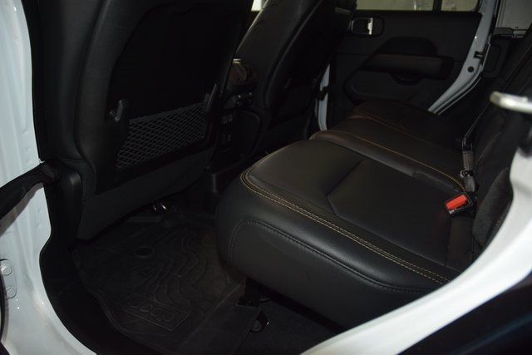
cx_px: 266
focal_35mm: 27
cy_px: 178
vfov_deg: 48.0
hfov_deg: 67.4
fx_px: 399
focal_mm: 18
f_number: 3.5
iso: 900
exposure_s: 1/50
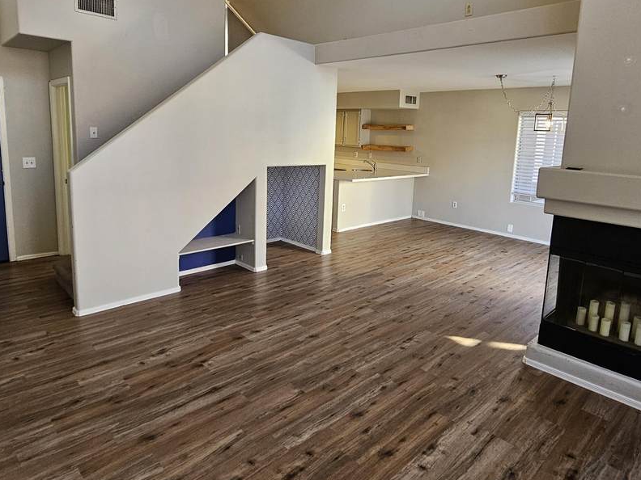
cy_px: 189
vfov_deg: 62.8
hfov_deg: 79.0
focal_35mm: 21
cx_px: 320
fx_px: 389
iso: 200
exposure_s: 1/60
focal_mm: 2.2
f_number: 2.2
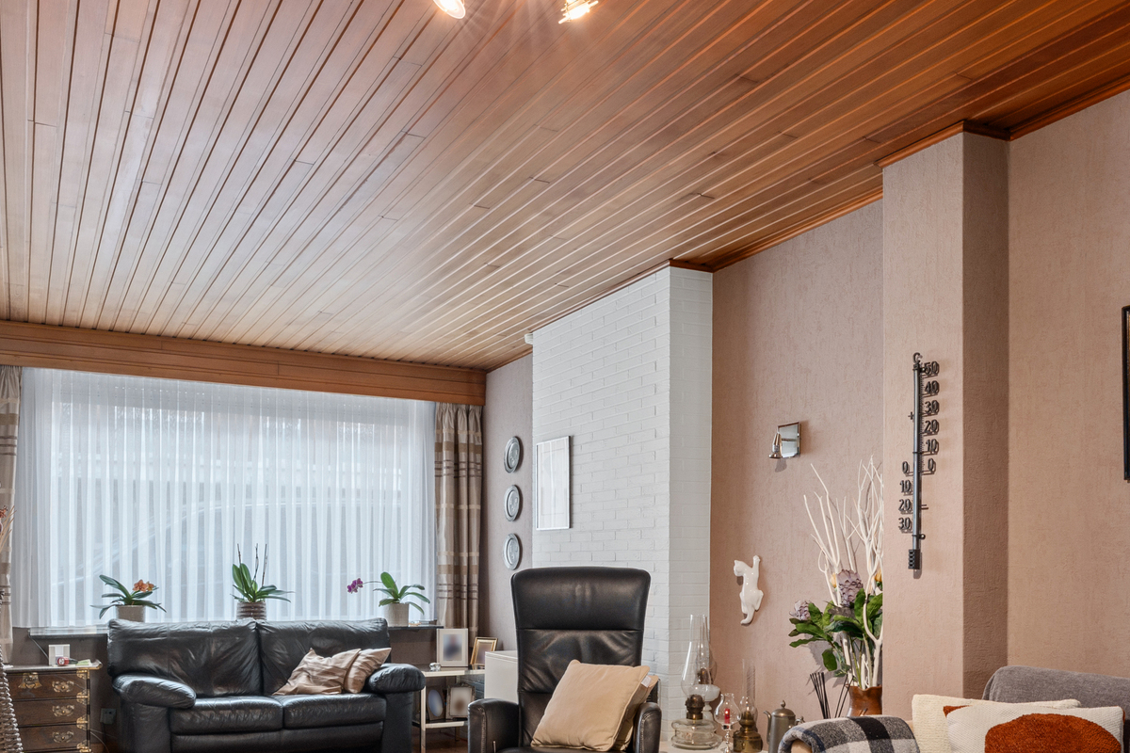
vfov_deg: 39.9
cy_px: 570
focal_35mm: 32
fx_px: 1004
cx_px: 526
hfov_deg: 58.7
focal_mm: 16
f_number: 11
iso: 250
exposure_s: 1.6
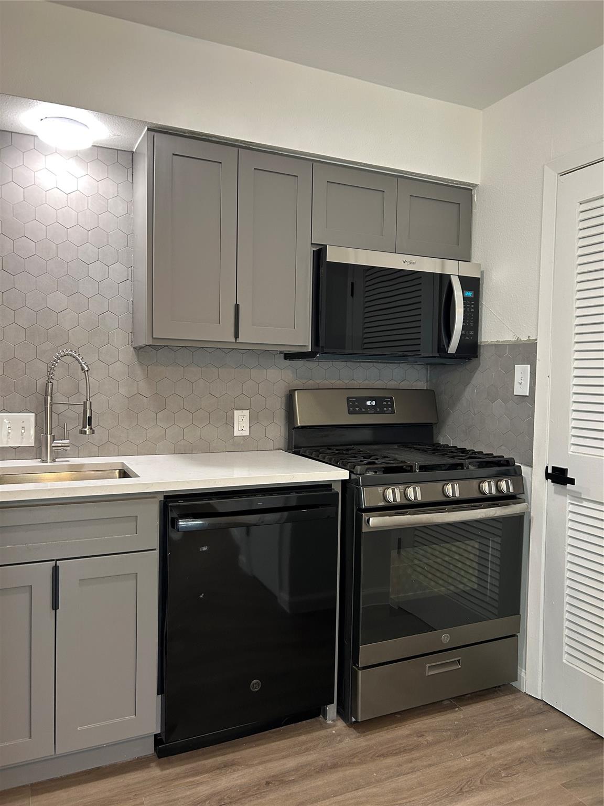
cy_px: 403
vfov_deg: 67.3
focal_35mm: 26
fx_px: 605
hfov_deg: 53.1
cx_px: 302
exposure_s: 1/60
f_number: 1.5
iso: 125
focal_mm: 5.7
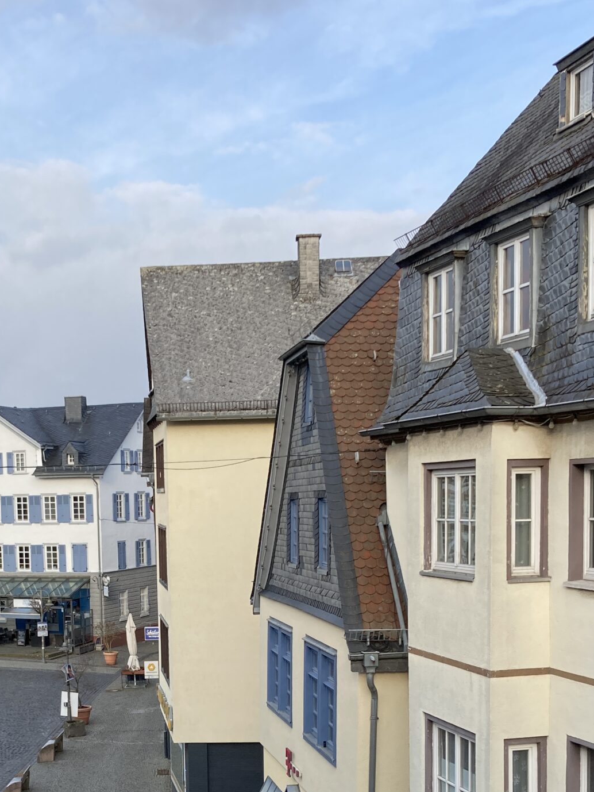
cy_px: 616
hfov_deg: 27.8
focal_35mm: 52
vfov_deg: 35.8
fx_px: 1189
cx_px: 180
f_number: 1.8
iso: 20
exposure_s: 1/727
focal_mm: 3.99
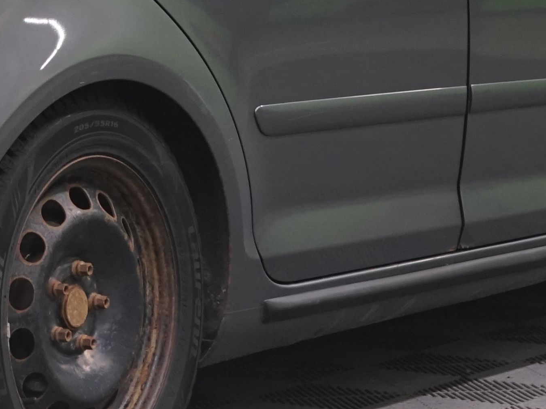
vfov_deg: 6.4
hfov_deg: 8.5
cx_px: -65
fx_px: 3643
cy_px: -85
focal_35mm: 231
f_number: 5
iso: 1000
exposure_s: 1/60
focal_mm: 54
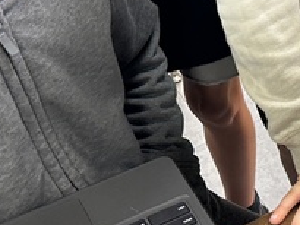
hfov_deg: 14.6
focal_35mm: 120
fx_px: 1041
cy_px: -39
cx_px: 520
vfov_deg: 12.1
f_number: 1.78
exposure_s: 1/60
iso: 125
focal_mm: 6.86
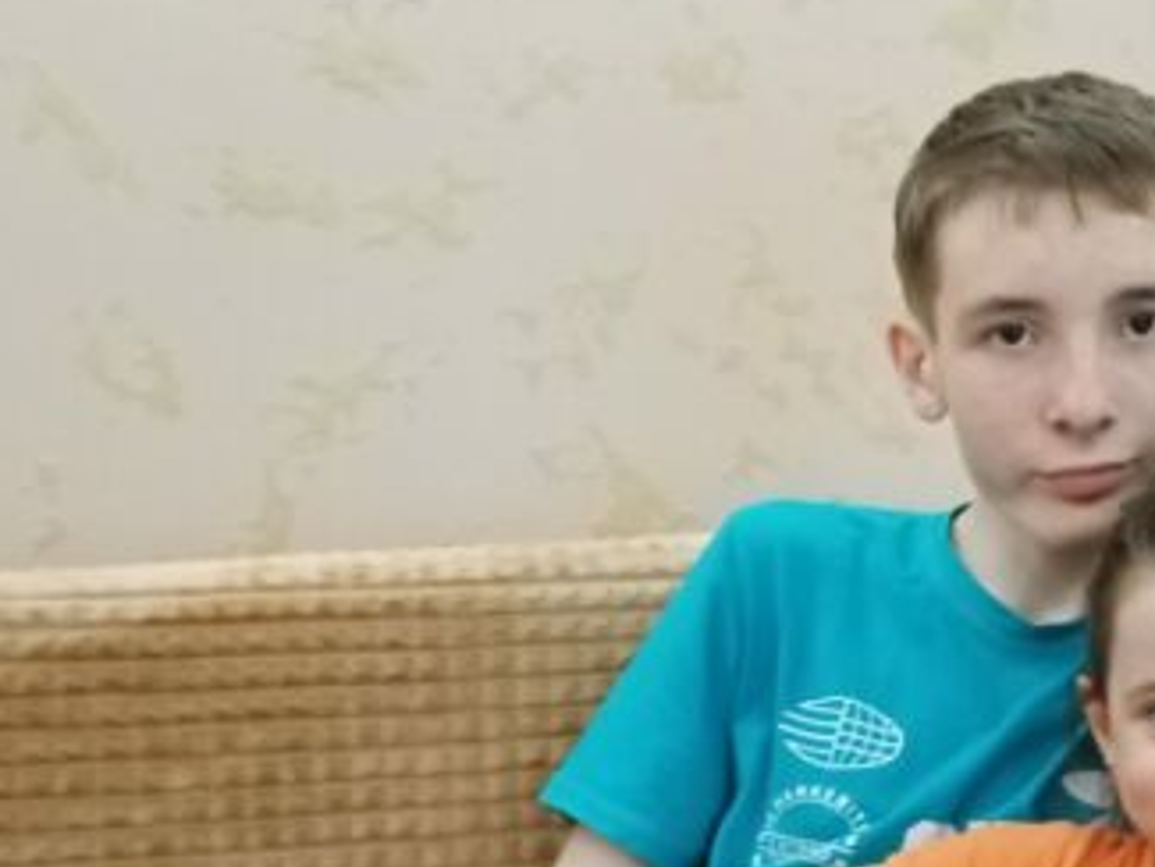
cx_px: 999
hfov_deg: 32.9
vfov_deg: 25.4
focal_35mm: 56
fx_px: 1869
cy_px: 766
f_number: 1.8
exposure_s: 1/20
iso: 1067
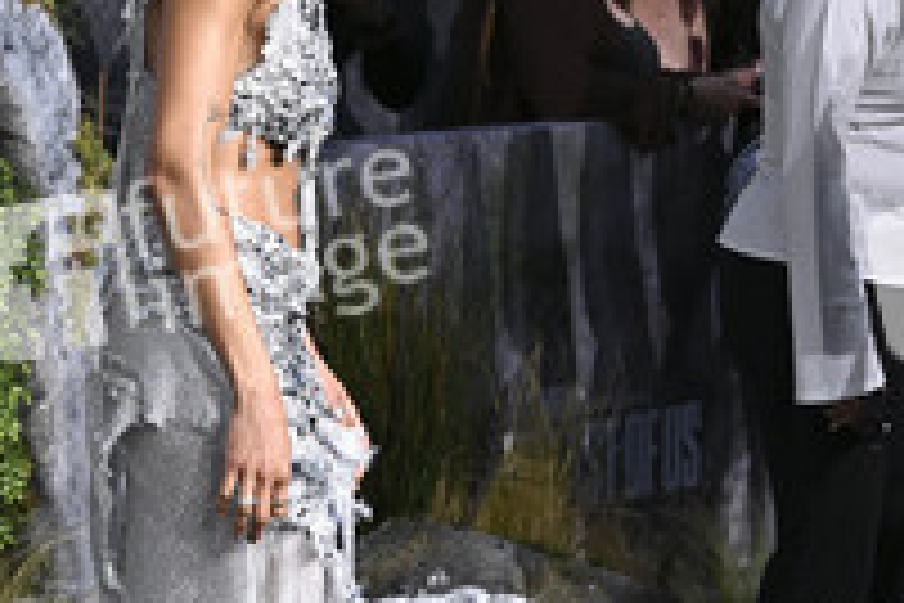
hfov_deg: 11.5
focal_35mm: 179
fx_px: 4495
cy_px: 482
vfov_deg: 7.7
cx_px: 328
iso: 400
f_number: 6.3
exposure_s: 1/250
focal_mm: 90
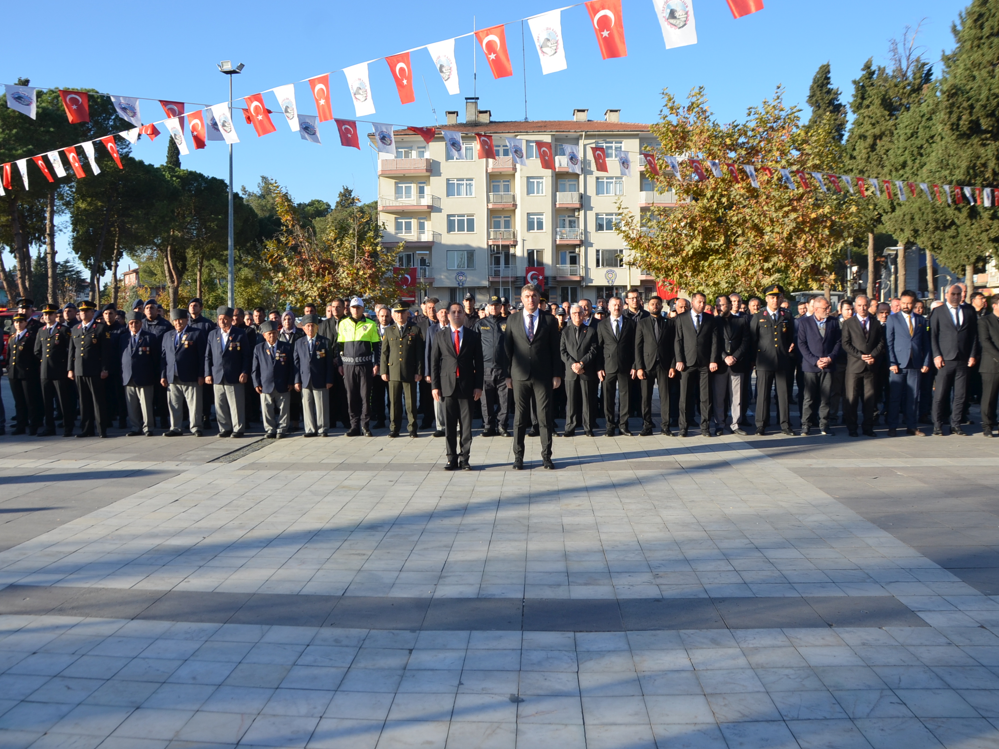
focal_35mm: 30
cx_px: 461
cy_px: 367
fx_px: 866
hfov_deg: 59.9
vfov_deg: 46.8
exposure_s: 1/250
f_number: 8
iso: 200
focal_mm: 18
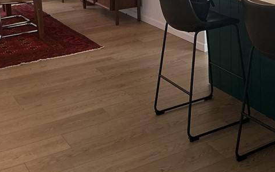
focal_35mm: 66
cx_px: 223
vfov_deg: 18.5
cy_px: -42
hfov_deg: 30.3
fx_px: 495
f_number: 1.8
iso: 50
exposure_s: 1/60
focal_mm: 3
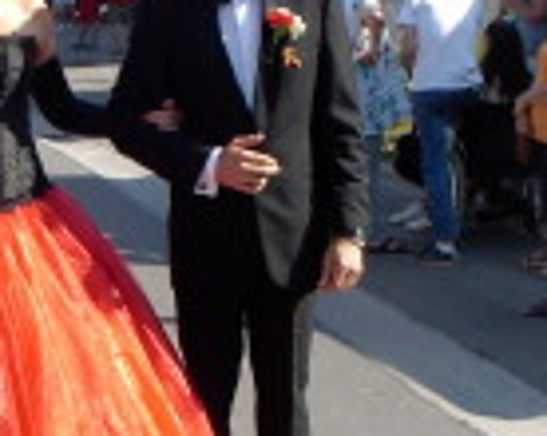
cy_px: 210
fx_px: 2199
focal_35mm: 136
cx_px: 103
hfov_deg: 14.1
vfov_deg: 11.3
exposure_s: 1/210
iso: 70
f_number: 5
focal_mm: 6.2
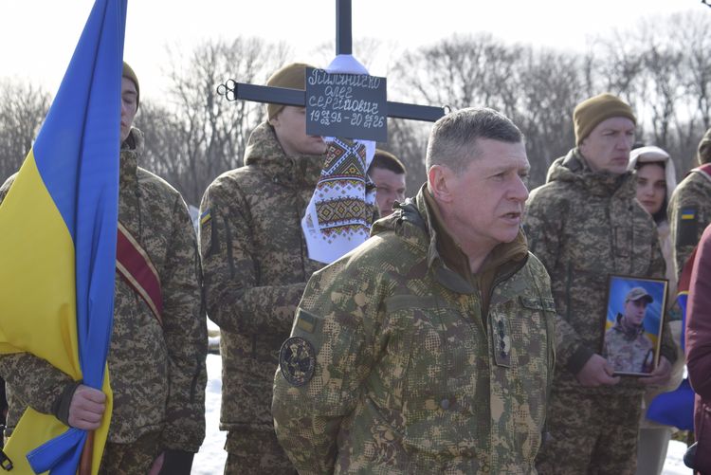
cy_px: 238
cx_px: 356
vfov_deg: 16.6
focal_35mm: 82
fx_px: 1630
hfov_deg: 24.6
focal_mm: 55
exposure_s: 1/200
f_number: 8
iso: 100
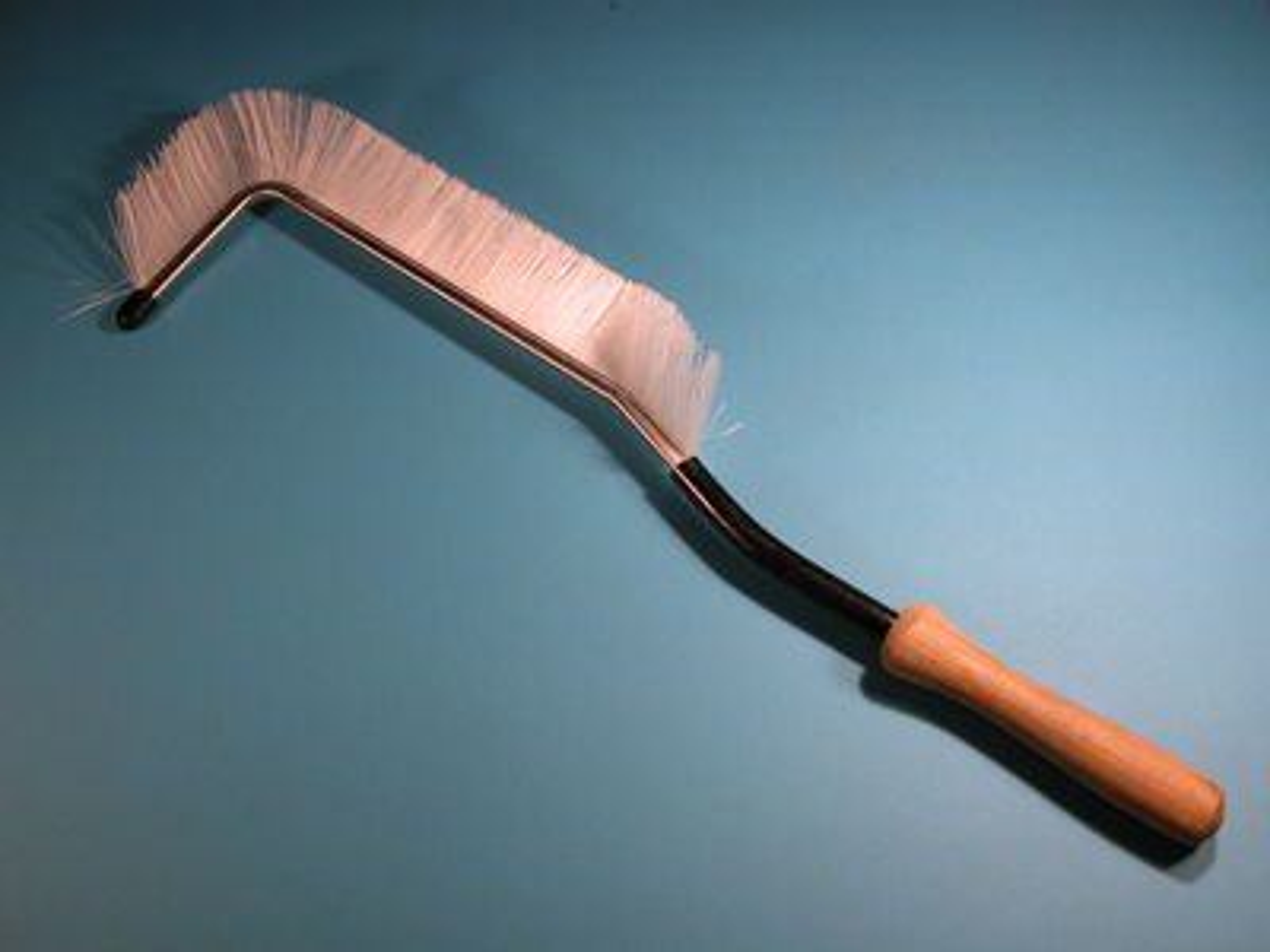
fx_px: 1834
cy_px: 476
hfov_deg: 38.2
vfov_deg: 29.1
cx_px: 635
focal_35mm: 50
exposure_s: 1/43.6
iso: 100
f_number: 3
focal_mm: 12.7
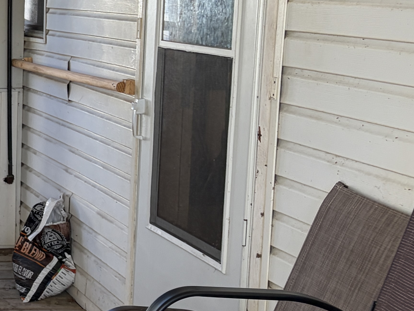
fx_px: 1028
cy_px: 110
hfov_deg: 19.6
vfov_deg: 17.1
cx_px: -217
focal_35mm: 86
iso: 100
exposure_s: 1/220
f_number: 1.6
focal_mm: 5.96
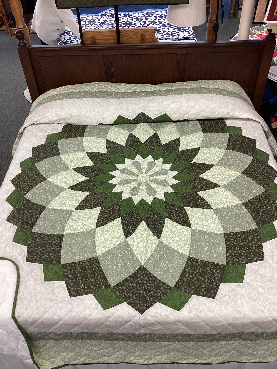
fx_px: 331
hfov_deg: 45.4
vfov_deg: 58.4
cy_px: 184
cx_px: 138
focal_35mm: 31
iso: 100
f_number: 2.4
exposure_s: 1/60
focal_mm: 3.3
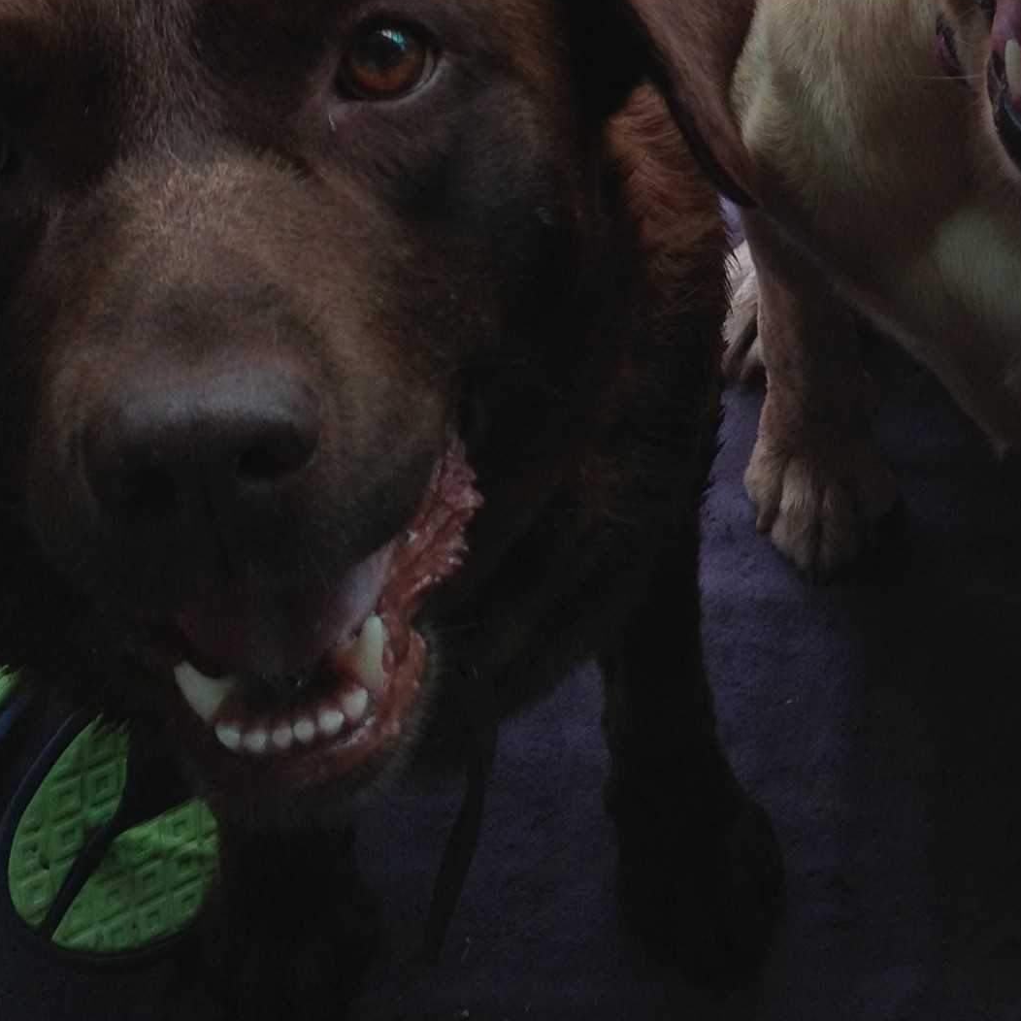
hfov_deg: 17.6
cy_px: 27
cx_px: 1082
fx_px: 3204
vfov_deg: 17.7
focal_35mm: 96
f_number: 2.4
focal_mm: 4.28
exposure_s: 1/176
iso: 50
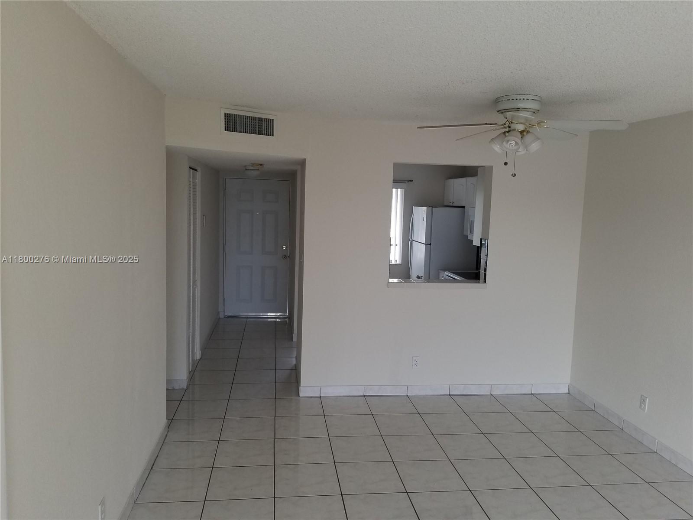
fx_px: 521
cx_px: 346
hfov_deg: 67.3
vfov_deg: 53.1
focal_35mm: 26
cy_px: 260
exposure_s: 1/60
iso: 80
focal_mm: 4.3
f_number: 1.7
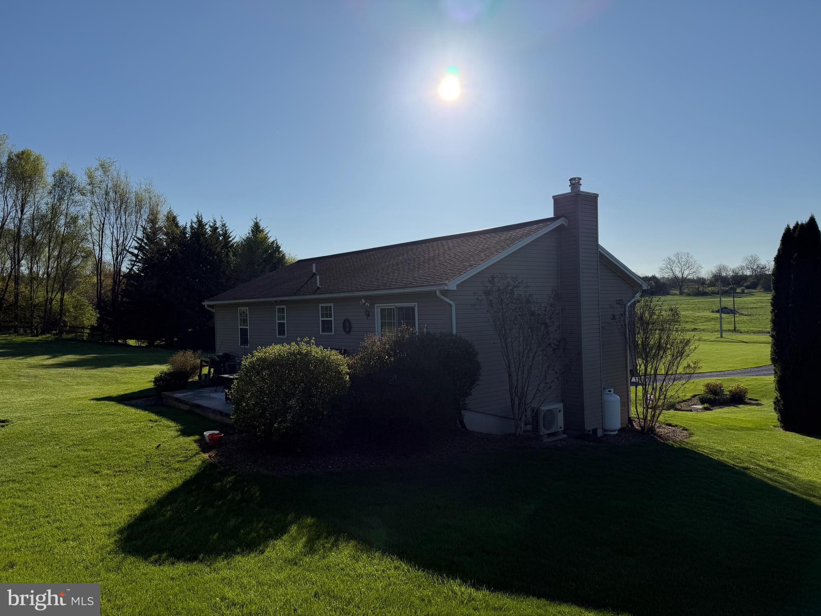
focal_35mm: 24
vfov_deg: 56.8
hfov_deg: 71.6
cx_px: 410
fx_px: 569
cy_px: 308
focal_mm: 6.76
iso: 80
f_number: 1.78
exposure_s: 1/10309
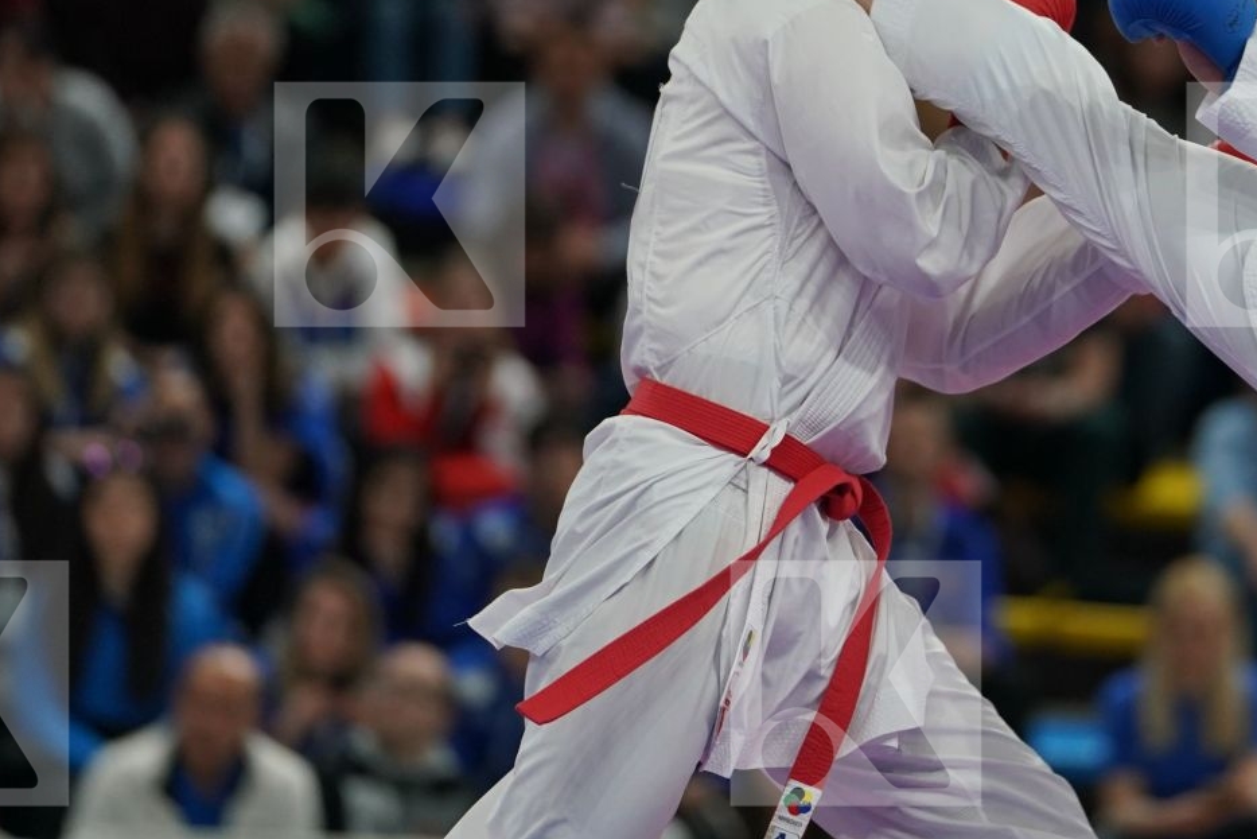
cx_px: 856
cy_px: 205
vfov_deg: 3.7
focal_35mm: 368
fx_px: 12850
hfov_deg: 5.6
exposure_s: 1/1000
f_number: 2.8
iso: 1600
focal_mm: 191
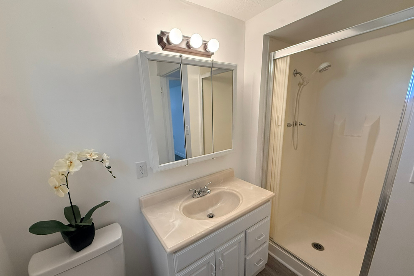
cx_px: 203
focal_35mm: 15
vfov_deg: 77.1
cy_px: 153
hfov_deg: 100.4
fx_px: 173
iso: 320
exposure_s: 1/120
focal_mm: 2.22
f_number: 2.2
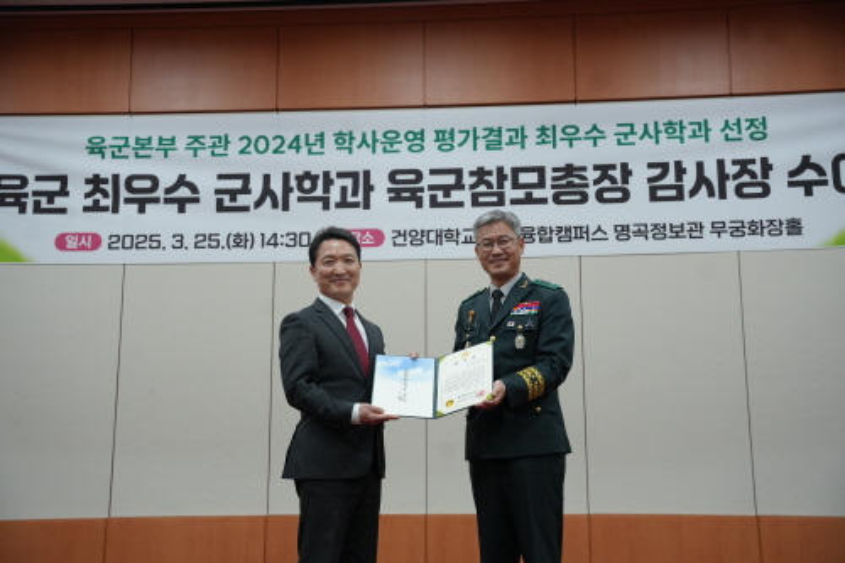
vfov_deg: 26.6
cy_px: 282
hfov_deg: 39.1
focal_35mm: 51
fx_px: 1190
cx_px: 422
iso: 2000
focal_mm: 50.7
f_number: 4
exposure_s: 1/160
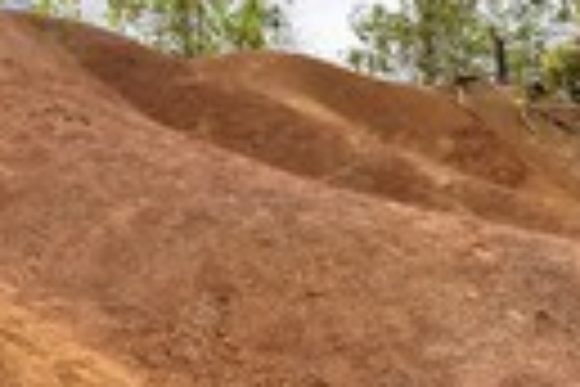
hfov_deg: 15.5
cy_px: 189
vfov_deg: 10.5
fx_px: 2094
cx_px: 567
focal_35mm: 130
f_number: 13
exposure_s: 1/320
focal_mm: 40
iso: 200
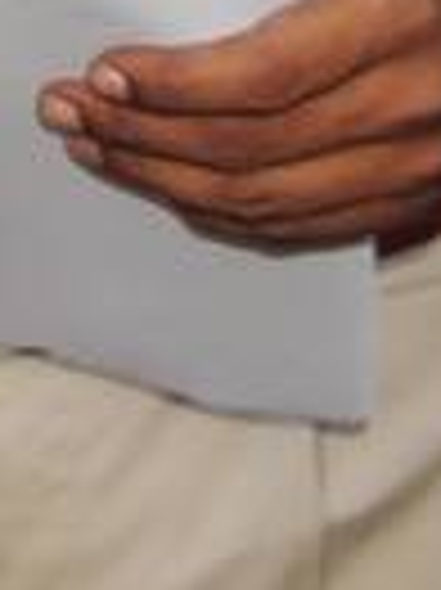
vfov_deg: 8.6
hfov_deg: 6.6
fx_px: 3641
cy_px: -685
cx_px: -652
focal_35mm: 214
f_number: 3.6
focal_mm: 6.2
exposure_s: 1/50
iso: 400
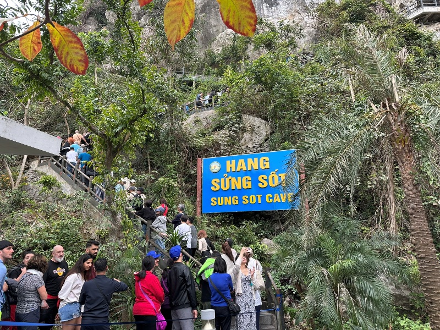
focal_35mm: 24
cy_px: 165
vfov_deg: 56.8
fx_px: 305
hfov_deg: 71.6
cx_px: 220
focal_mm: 6.86
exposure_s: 1/251
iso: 80
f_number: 1.78
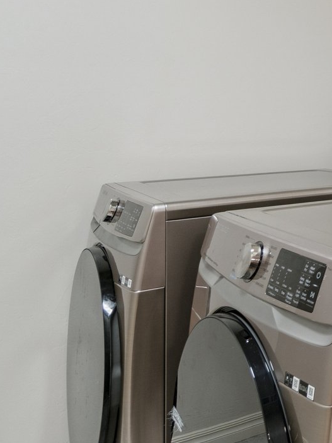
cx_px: 619
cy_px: 124
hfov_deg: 20.9
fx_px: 537
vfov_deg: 43.7
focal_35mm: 42
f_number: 6.3
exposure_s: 1/25
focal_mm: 10
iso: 200
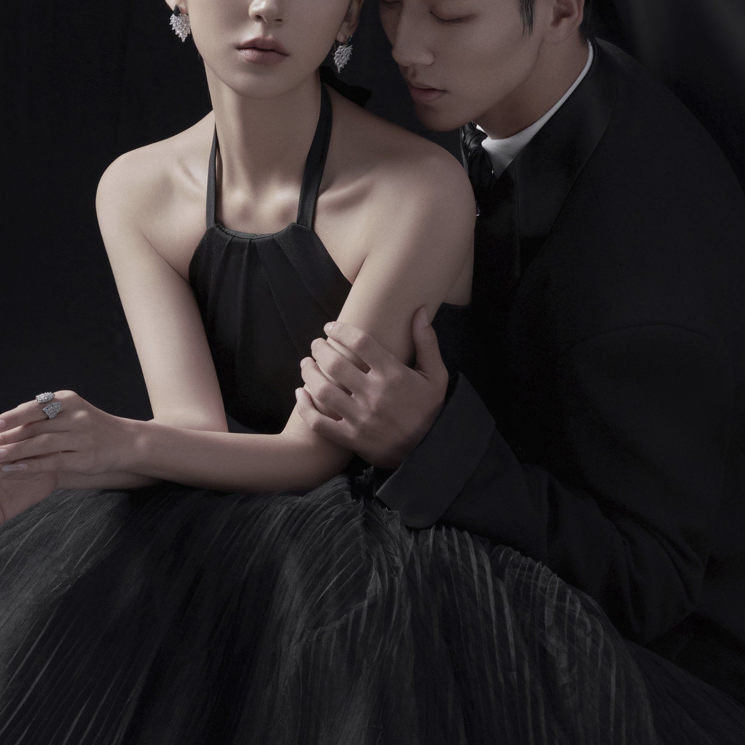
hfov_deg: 7.5
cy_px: 270
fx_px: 5673
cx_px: 328
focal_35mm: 233
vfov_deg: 7.5
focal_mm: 104
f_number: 7.1
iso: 640
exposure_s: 1/60.2
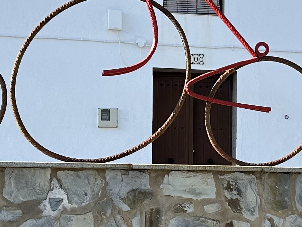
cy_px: 126
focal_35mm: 108
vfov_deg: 13.7
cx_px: 253
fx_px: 942
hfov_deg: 18.0
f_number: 1.78
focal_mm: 6.86
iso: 80
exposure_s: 1/2732
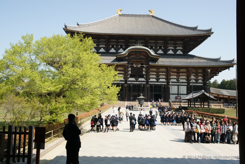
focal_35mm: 35
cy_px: 82
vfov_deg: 37.9
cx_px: 122
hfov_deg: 54.4
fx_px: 238
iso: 400
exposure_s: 1/250
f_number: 11
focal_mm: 35
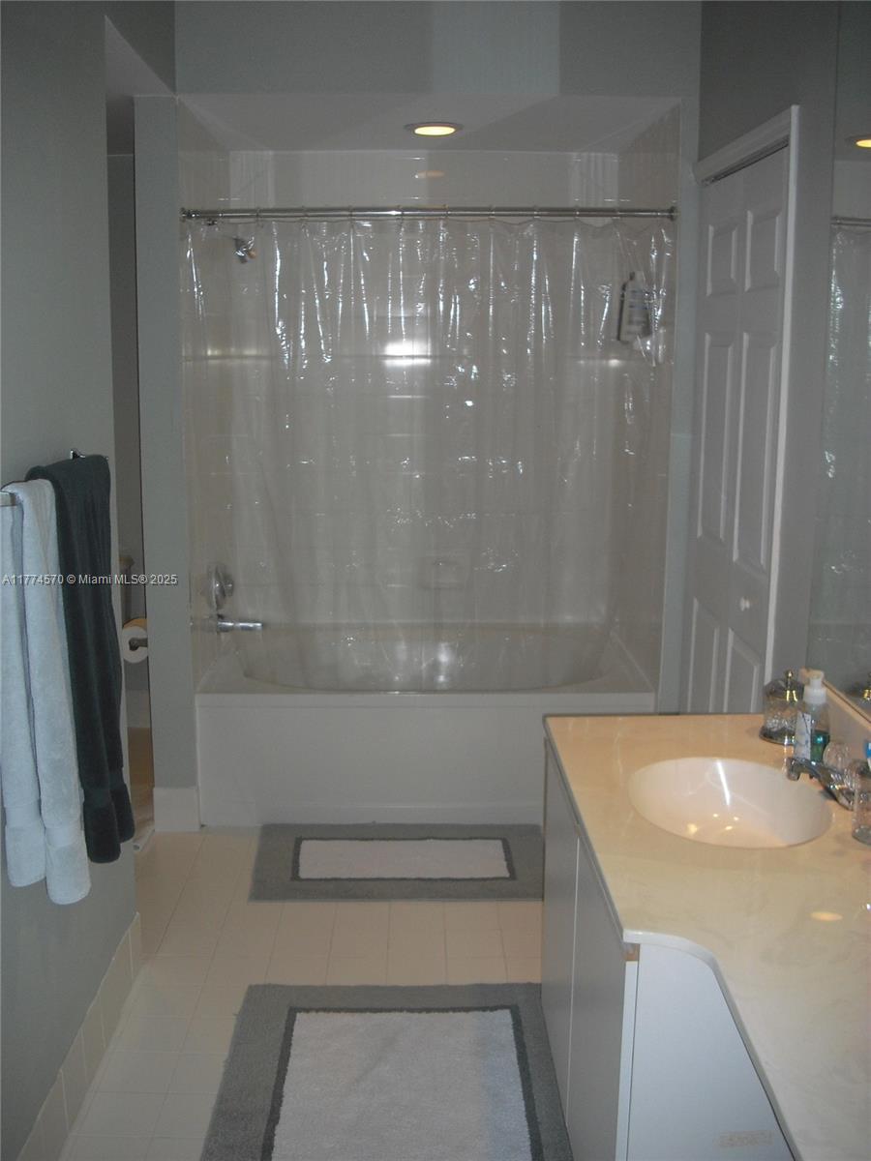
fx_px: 1275
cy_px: 580
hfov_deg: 37.7
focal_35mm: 38
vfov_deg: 49.0
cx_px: 436
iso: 100
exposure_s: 1/60
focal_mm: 6.2
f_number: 2.8
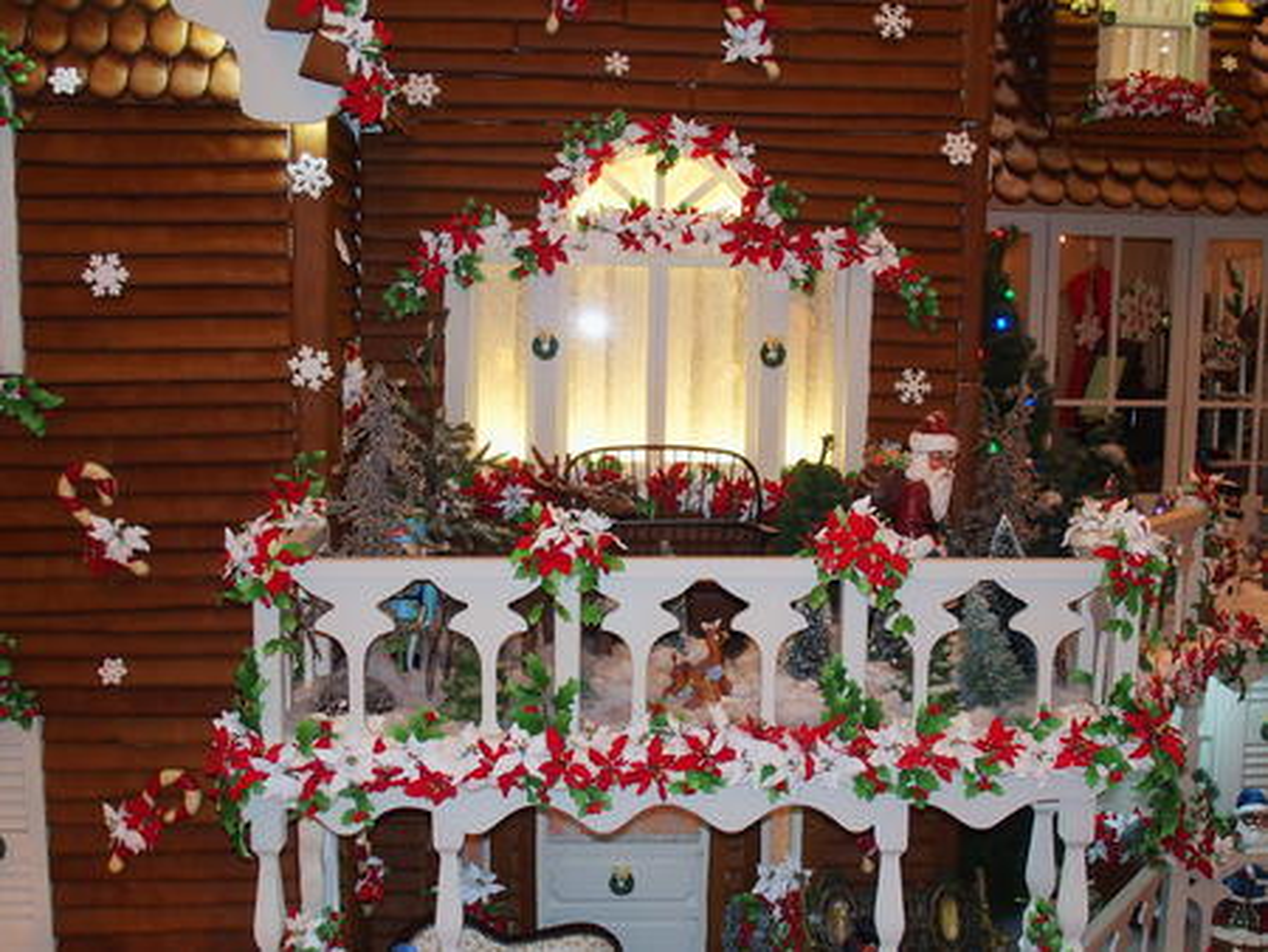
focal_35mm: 35
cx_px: 634
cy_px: 476
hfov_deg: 52.6
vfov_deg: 40.7
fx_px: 1283
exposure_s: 1/30
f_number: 2.8
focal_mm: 7.4
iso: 400
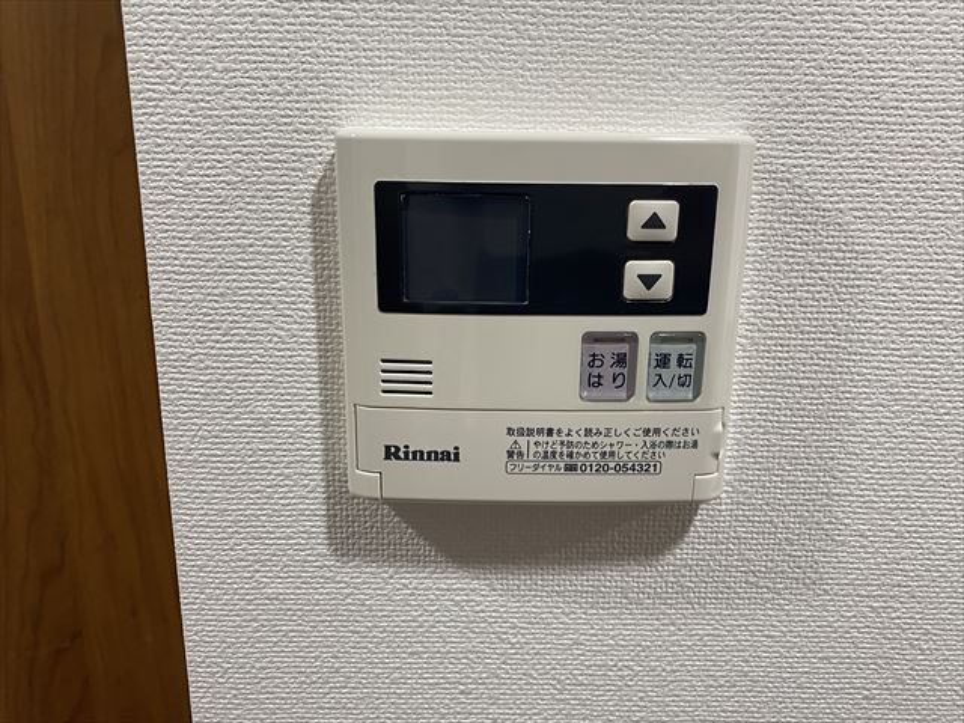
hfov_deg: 67.3
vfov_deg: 53.1
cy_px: 362
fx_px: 724
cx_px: 482
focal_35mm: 26
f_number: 1.8
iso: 160
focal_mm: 4.25
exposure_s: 1/50
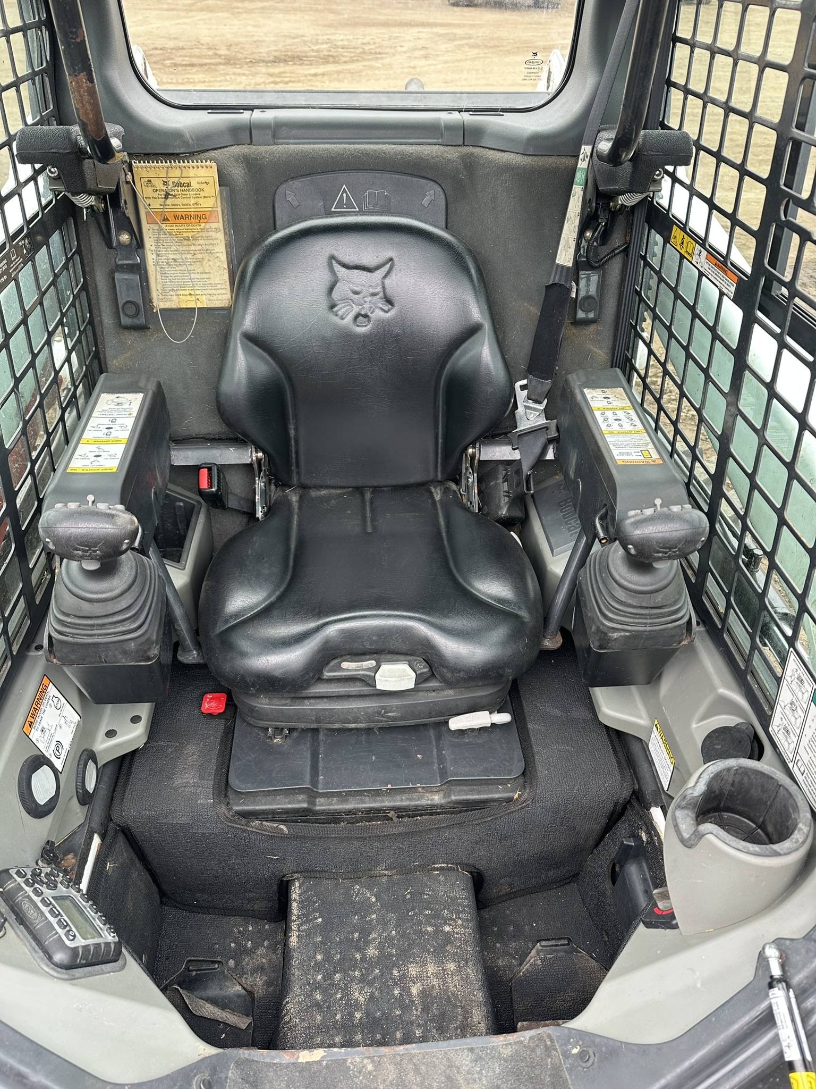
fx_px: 754
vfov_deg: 71.6
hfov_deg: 56.8
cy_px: 544
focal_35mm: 24
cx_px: 408
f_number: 1.78
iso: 80
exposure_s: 1/178
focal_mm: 6.86
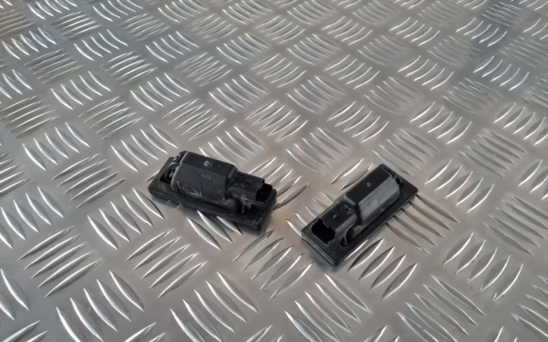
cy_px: 191
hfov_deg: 66.5
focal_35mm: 28
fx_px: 418
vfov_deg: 44.5
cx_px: 278
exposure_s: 1/50
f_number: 1.8
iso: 800
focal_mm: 5.4
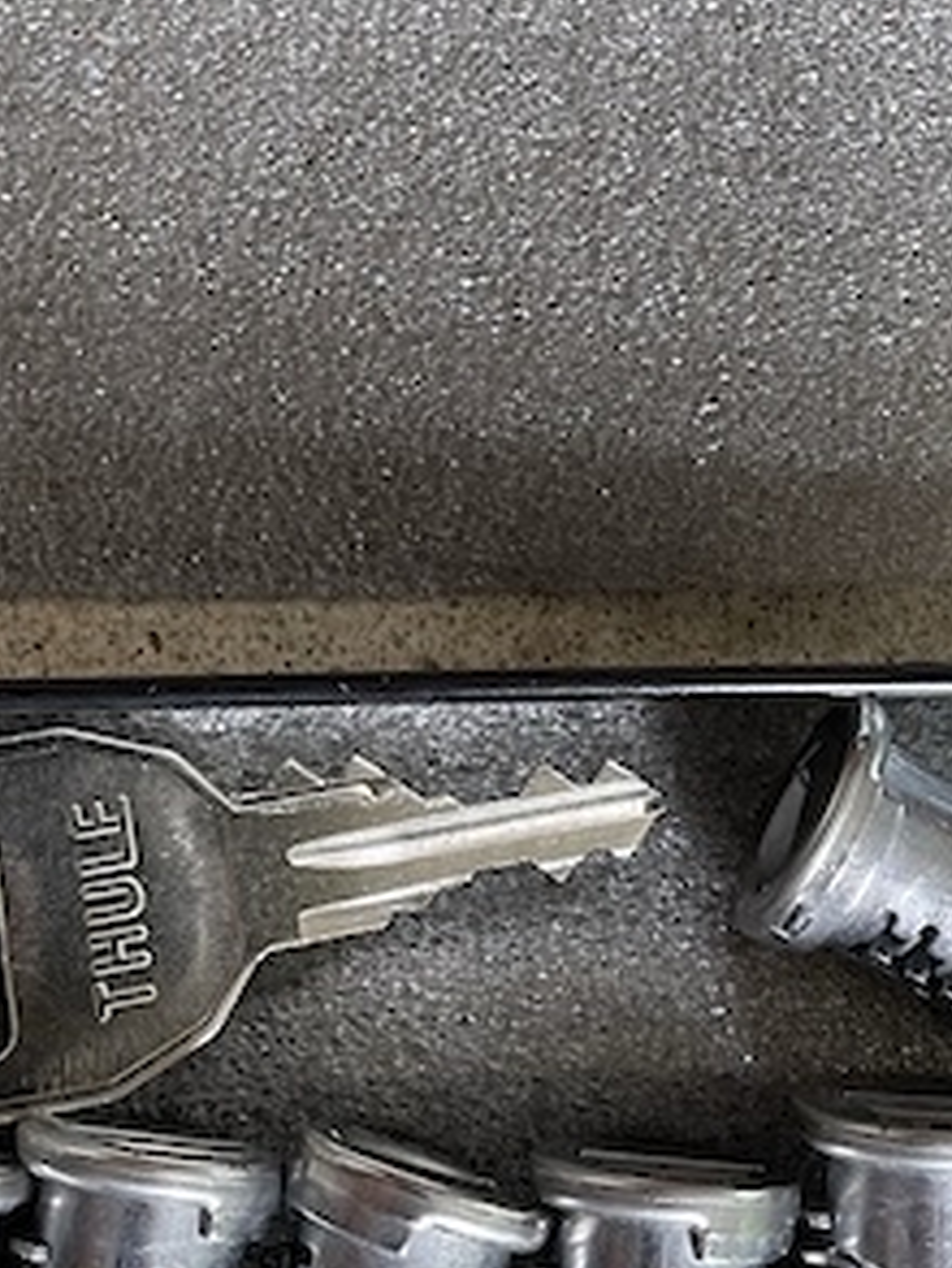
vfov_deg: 27.0
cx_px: 415
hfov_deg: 20.7
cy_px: 312
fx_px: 2602
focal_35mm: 71
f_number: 1.6
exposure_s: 1/60
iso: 200
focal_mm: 4.2
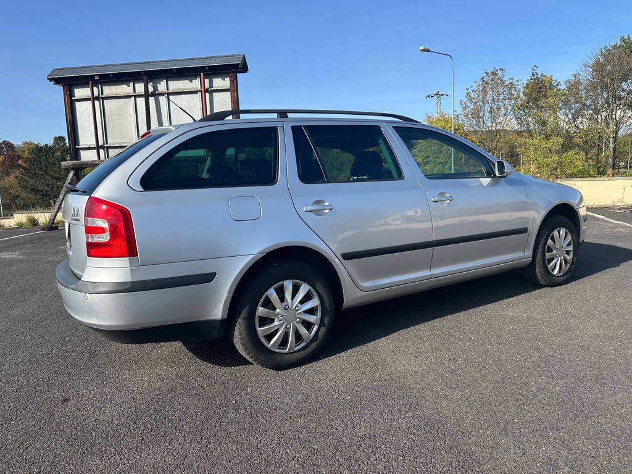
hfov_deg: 71.6
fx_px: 438
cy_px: 237
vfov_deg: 56.8
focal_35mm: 24
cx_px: 316
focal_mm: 6.86
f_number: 1.78
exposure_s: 1/3155
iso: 80
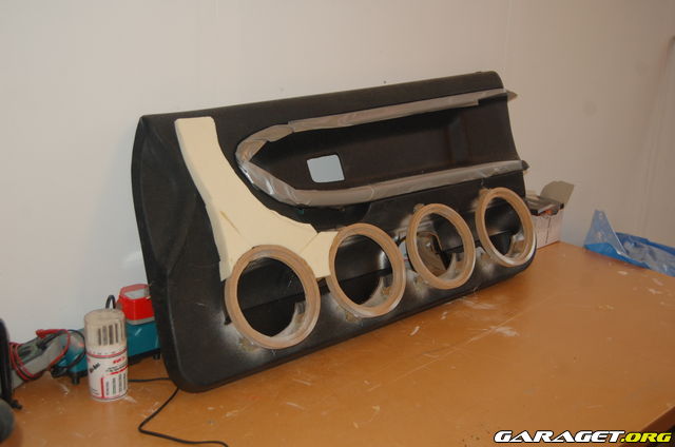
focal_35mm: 42
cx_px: 338
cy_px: 224
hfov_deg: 46.5
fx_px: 786
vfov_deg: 31.8
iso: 400
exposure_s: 1/60
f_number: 4.2
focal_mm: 28
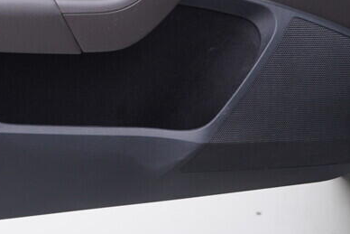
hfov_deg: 21.1
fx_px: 924
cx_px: 44
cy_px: 47
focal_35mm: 95
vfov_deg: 14.3
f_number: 2.8
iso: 125
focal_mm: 24
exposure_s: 1/40
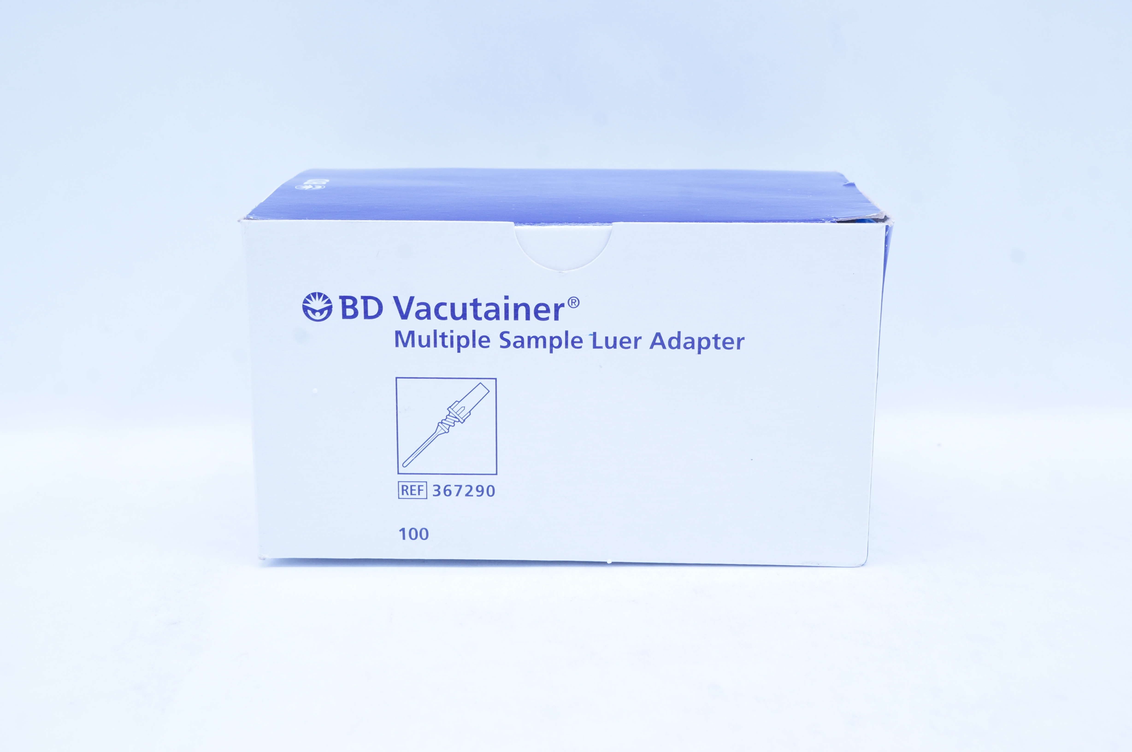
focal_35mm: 50
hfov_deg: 40.0
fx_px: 1555
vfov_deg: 27.2
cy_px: 376
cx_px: 566
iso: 400
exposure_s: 1/13
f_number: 11
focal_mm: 33
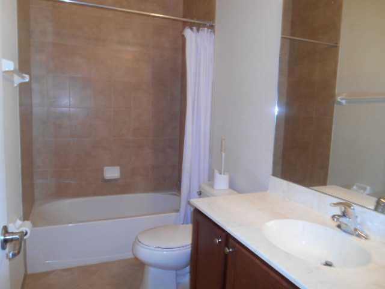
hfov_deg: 67.3
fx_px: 289
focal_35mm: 26
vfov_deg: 53.1
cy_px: 144
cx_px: 192
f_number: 3.4
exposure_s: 1/25
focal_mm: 4.7
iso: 200
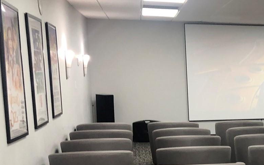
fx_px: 561
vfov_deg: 16.3
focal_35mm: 78
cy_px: 179
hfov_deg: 23.4
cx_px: 344
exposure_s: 1/24
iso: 40
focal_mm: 3.99
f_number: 1.8
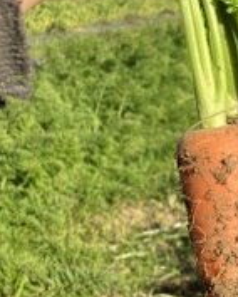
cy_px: 253
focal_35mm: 74
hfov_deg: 17.6
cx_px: 401
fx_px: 650
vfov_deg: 25.1
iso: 32
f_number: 1.8
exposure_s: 1/747
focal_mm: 3.99
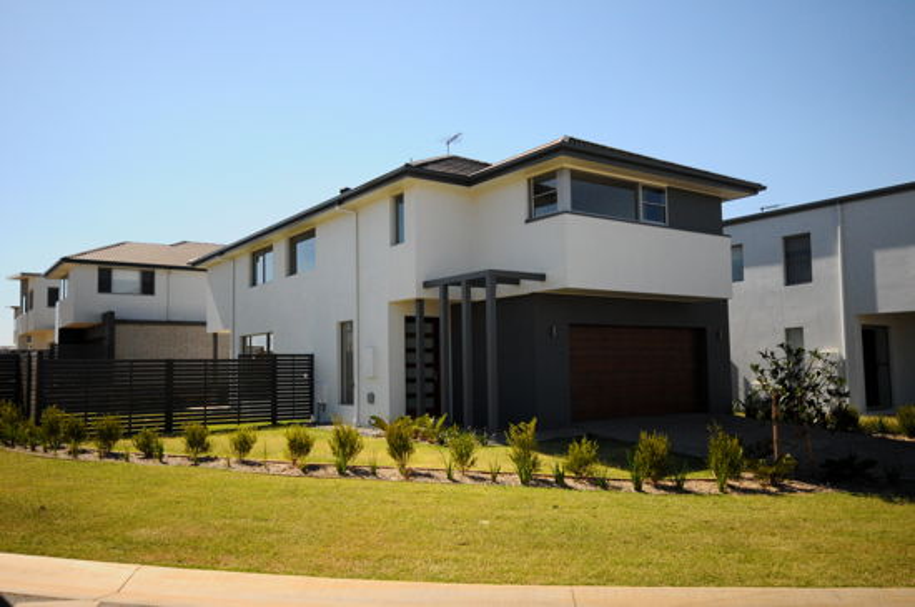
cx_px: 458
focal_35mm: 30
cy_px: 304
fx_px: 761
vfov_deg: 43.5
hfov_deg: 62.0
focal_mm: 20
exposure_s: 1/6400
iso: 1600
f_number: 5.6
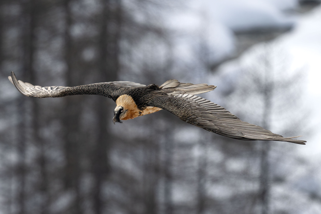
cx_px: 160
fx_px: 10697
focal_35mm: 1200
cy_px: 107
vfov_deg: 1.1
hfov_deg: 1.7
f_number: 9
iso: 400
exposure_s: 1/2500
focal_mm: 800
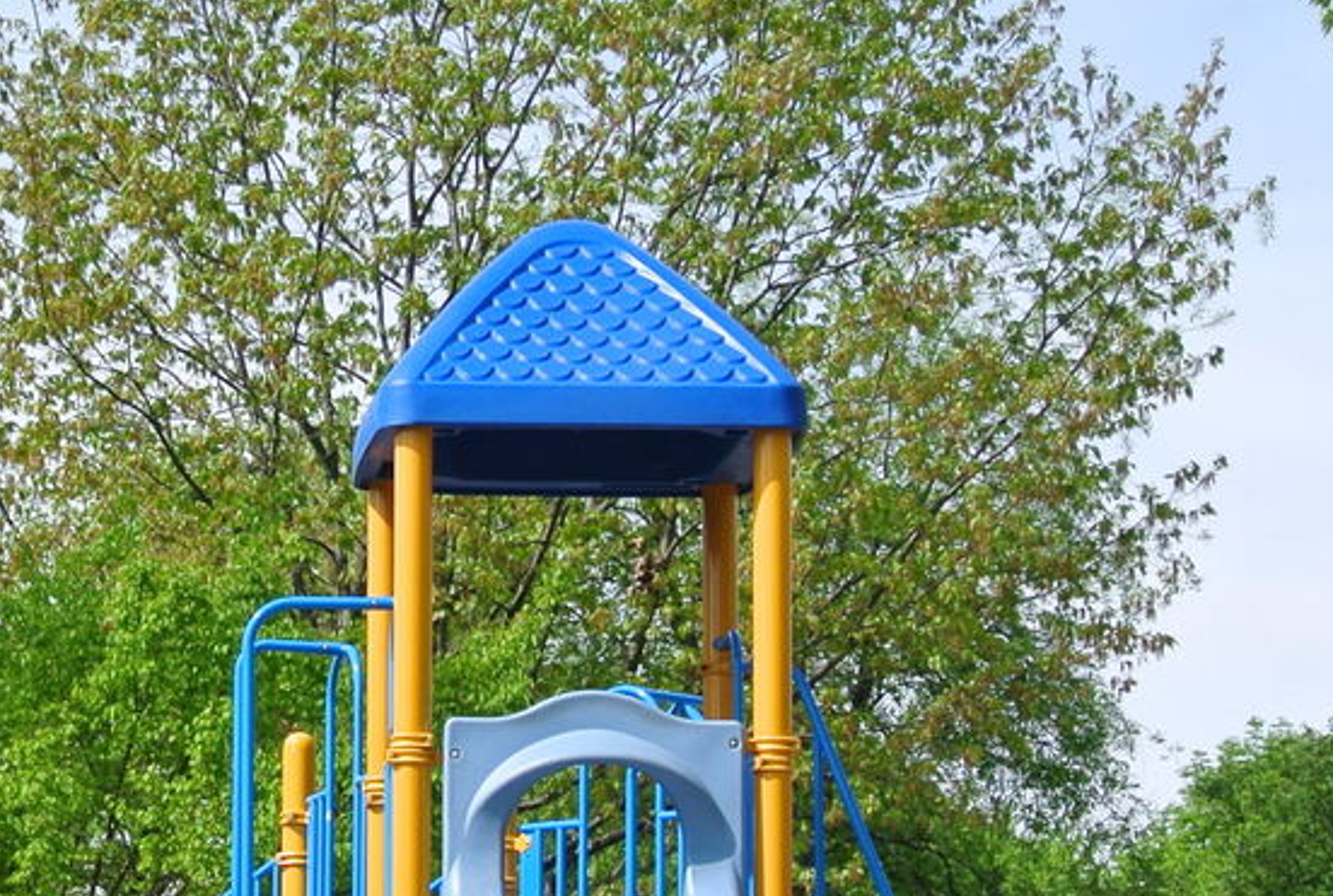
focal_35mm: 137
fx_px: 5085
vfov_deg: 10.0
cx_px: 95
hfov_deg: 14.8
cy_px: 923
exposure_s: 1/500
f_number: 4.5
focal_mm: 17.5
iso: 100
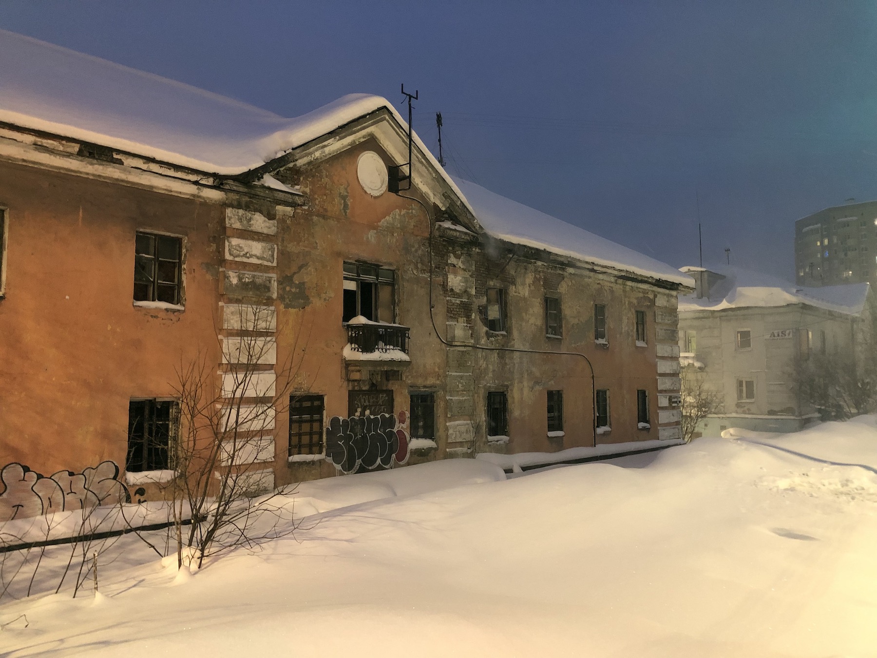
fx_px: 709
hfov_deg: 63.4
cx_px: 438
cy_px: 329
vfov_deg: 49.7
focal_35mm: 28
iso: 100
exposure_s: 1/4
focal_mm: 3.99
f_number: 1.8
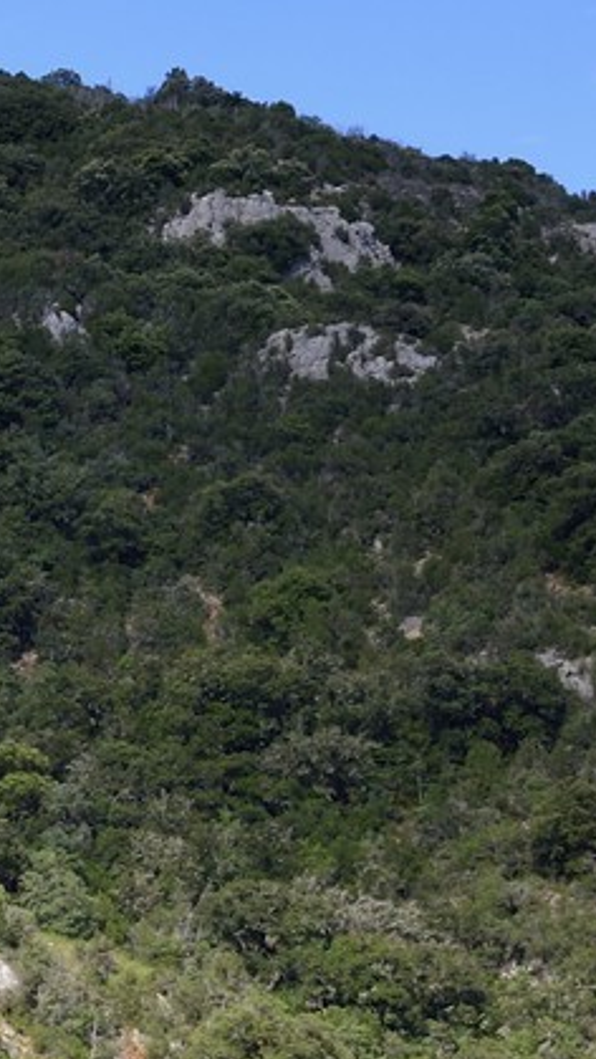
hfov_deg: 6.4
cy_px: 1112
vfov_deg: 12.1
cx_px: -1147
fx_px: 4940
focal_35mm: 176
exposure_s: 1/200
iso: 200
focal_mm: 44
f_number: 11
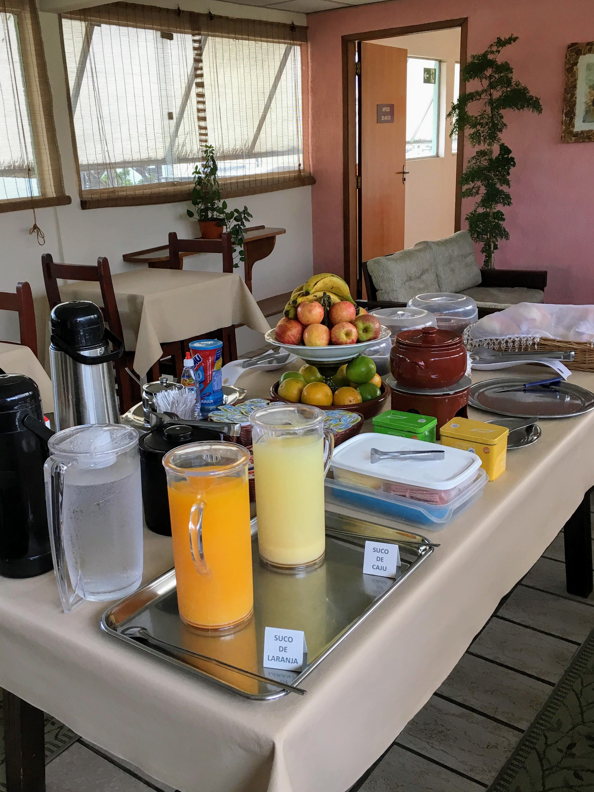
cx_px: 257
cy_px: 397
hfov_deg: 41.7
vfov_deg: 54.0
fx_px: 778
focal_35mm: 34
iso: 25
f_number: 2.2
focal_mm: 4.15
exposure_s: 1/30
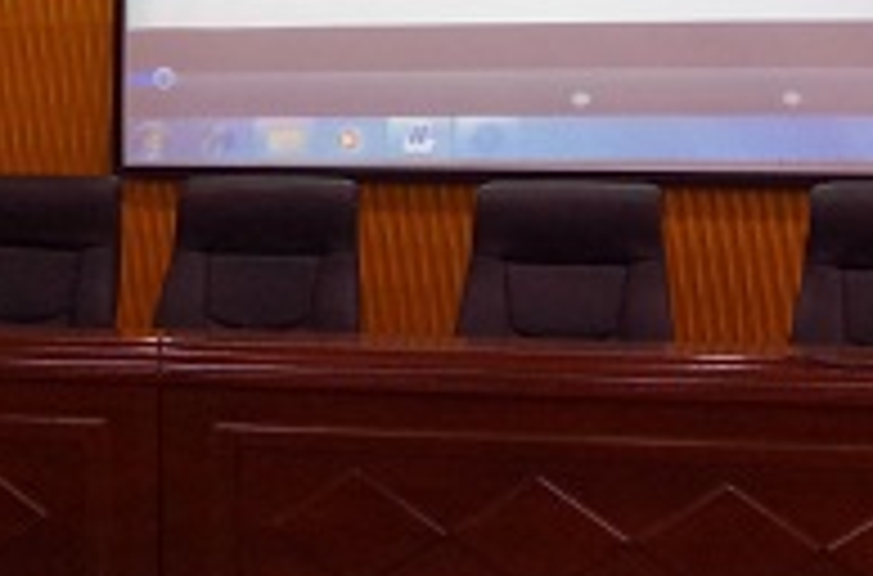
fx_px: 2345
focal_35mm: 97
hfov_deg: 21.0
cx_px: 284
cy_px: 135
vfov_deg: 13.9
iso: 3200
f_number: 4.5
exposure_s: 1/50
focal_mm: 23.13
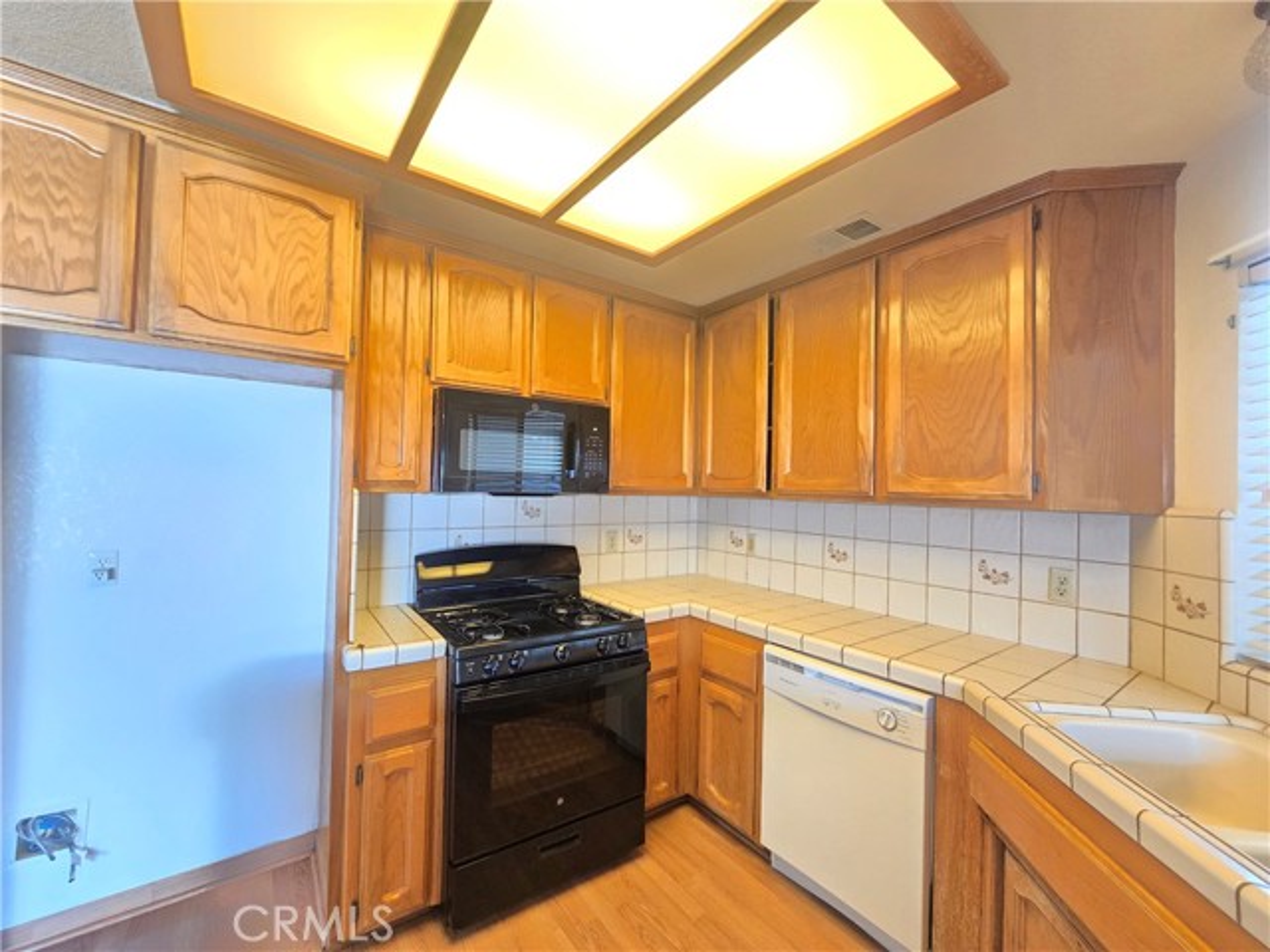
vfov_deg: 89.9
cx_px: 635
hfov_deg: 106.2
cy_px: 476
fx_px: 477
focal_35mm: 13
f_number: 2.2
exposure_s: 1/60
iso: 500
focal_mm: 2.2
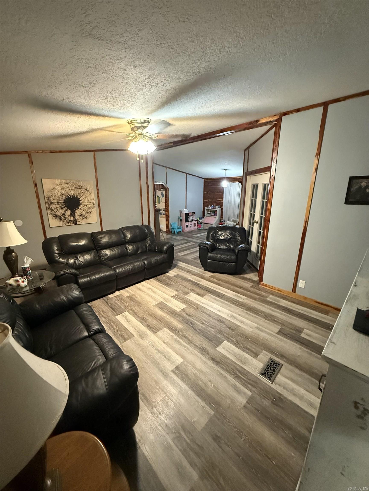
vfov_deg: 102.1
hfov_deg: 85.7
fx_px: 199
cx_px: 184
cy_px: 246
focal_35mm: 14
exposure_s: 1/60
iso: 1250
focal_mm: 2.22
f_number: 2.2
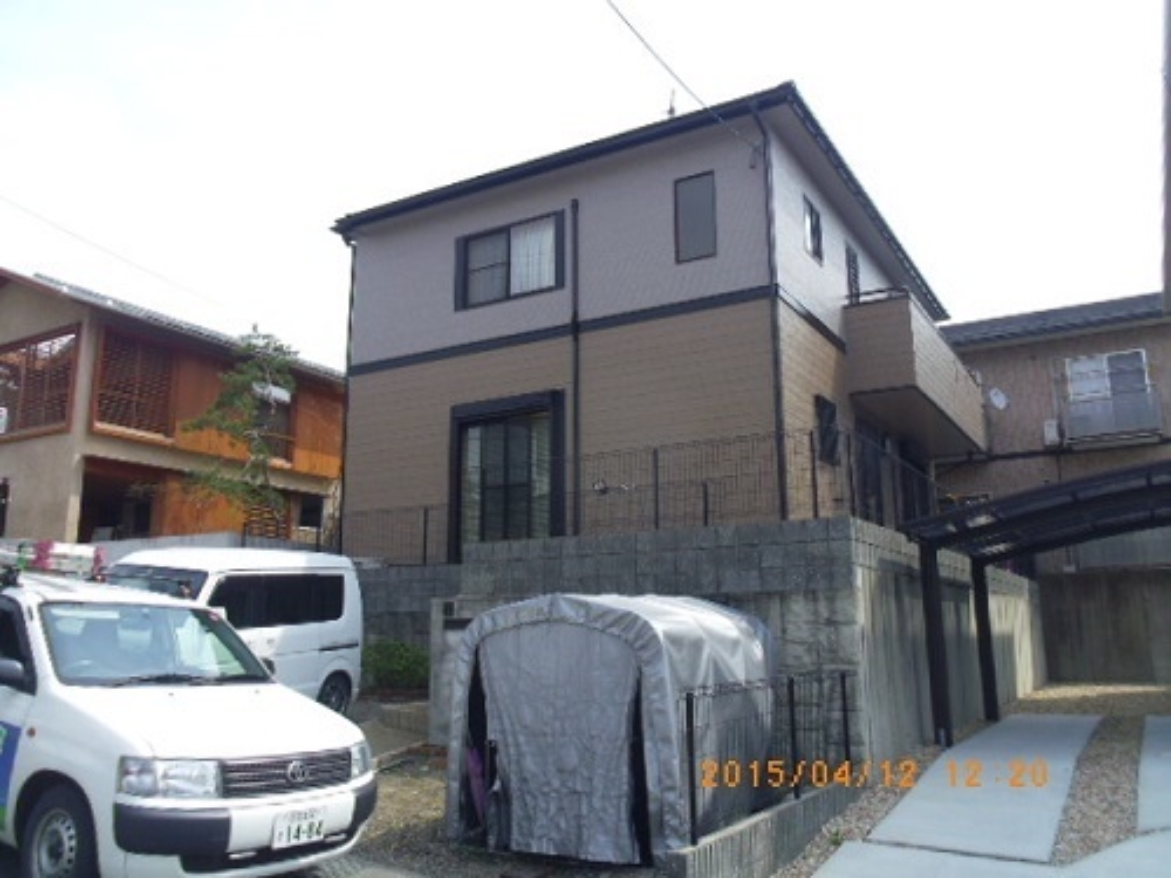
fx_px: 947
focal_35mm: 28
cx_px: 586
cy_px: 439
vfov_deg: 49.7
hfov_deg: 63.4
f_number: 3.9
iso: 64
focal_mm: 5.1
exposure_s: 1/500
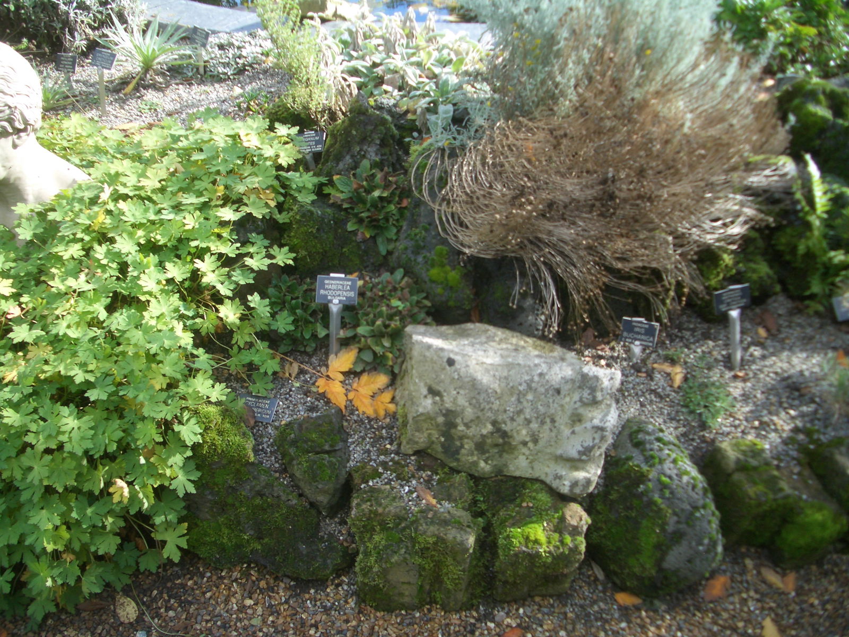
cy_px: 318
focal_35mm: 35
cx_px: 424
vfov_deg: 40.7
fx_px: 858
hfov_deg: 52.6
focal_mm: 5.8
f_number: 2.6
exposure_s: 1/200
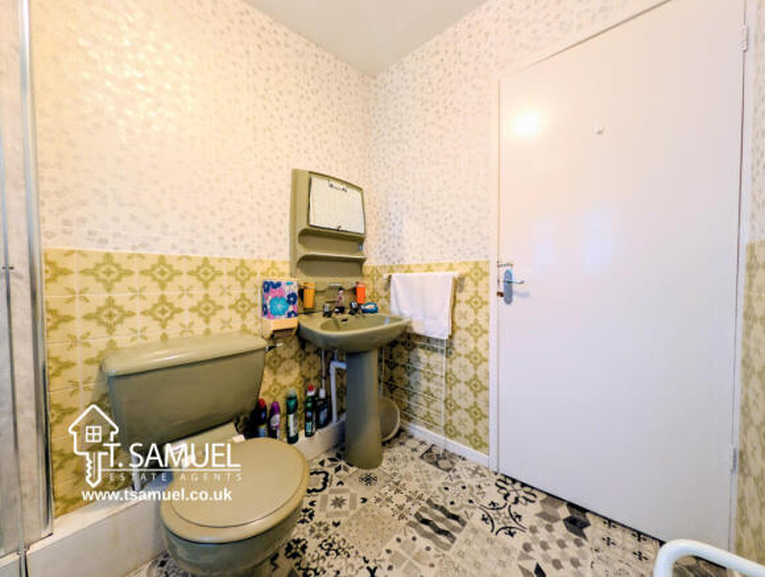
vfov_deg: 94.7
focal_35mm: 12
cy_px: 288
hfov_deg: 110.4
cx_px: 382
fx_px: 266
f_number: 1.95
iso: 206
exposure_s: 1/17.3
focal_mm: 2.23
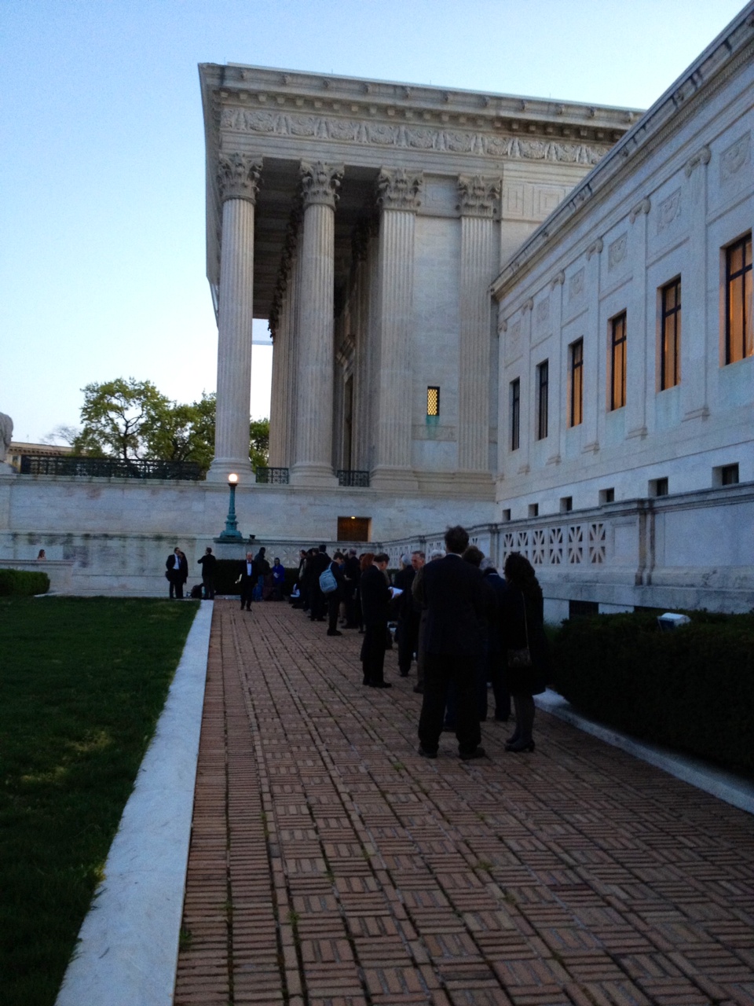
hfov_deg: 40.7
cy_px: 503
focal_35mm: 35
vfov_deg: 52.6
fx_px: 1016
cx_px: 377
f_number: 2.4
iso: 160
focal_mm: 4.28
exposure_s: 1/20
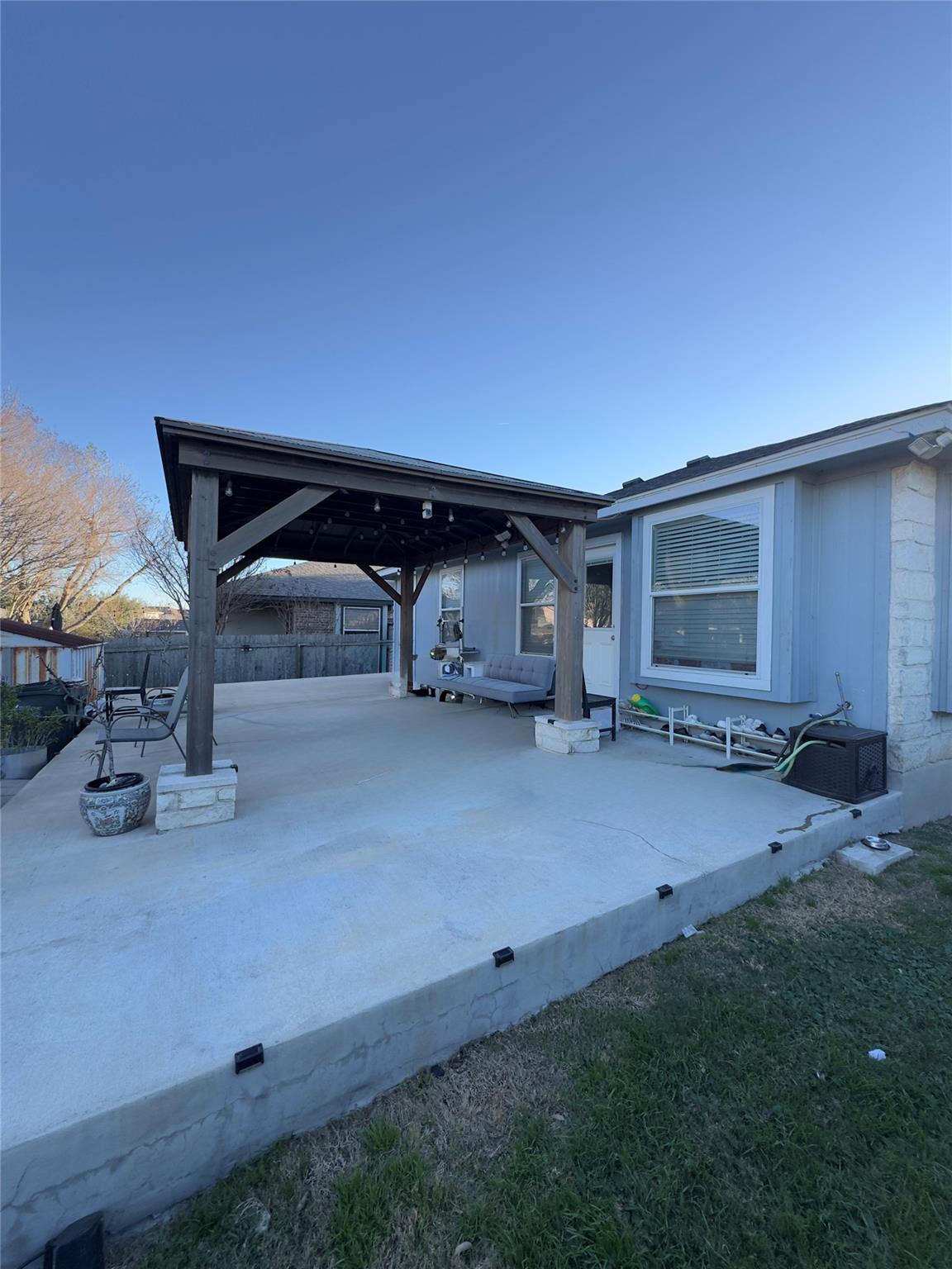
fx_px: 513
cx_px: 476
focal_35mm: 14
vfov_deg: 102.1
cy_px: 634
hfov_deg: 85.7
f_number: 2.2
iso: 40
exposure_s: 1/291
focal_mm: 2.22
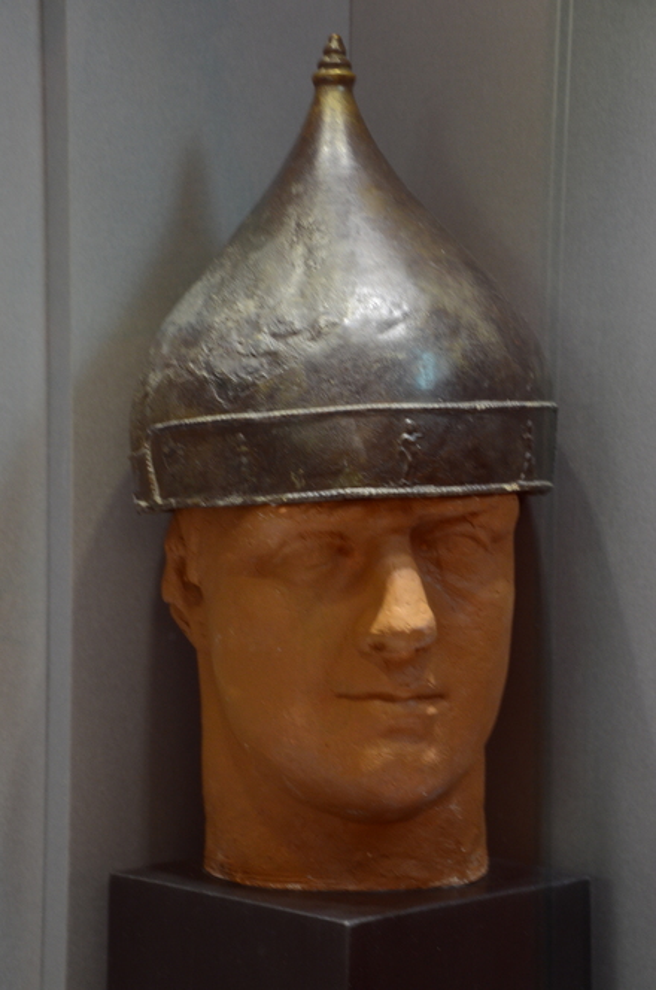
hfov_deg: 14.6
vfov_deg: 21.9
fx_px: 2552
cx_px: 328
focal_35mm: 93
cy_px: 495
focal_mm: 62
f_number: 5
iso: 1000
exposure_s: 1/10
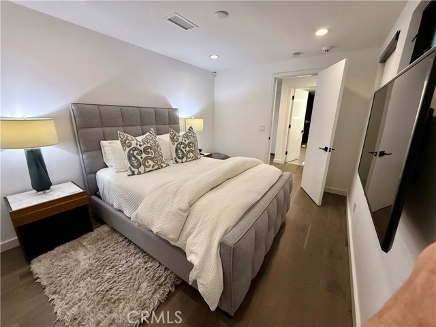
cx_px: 218
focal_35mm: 14
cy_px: 164
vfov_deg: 85.7
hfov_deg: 102.1
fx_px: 176
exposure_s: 1/120
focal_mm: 2.22
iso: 320
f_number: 2.2
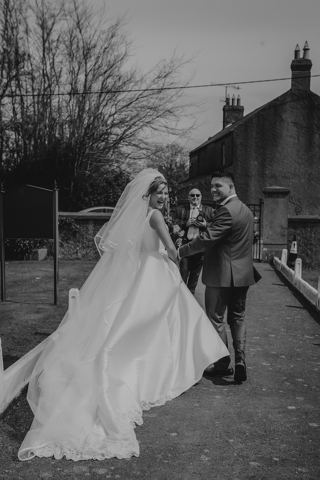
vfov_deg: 54.4
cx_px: 160
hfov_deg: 37.9
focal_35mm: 35
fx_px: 467
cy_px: 240
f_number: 3.2
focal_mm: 35
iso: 200
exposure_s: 1/5000
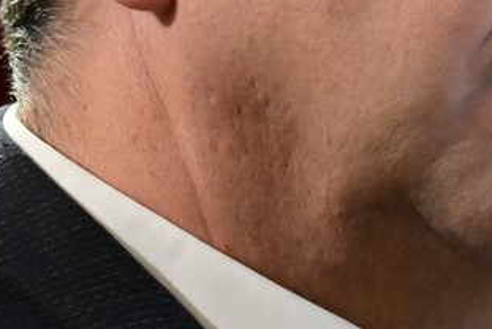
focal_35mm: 1156
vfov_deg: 1.2
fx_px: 15813
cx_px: 853
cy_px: -177
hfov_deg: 1.8
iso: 8000
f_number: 3.2
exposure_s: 1/200
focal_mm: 200
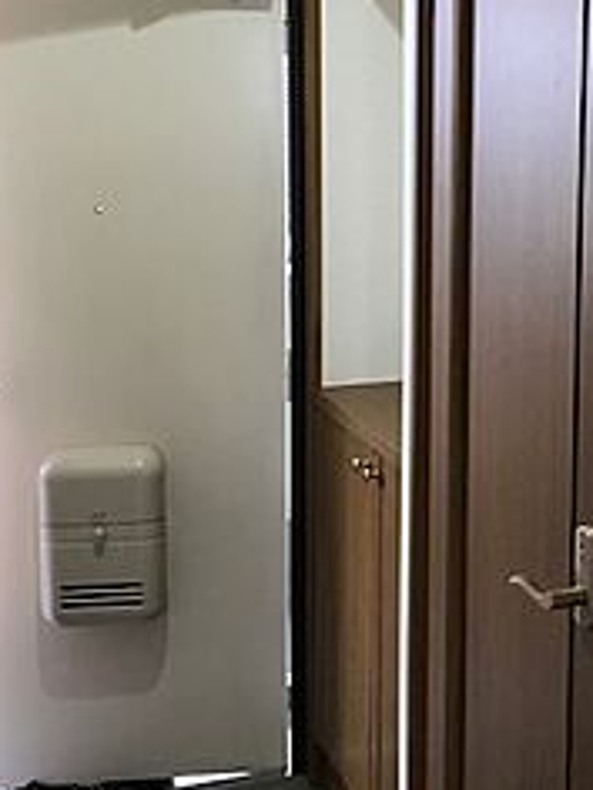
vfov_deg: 33.6
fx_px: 1302
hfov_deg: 25.3
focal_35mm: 57
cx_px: 456
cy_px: 295
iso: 40
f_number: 1.8
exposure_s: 1/20
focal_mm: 3.99
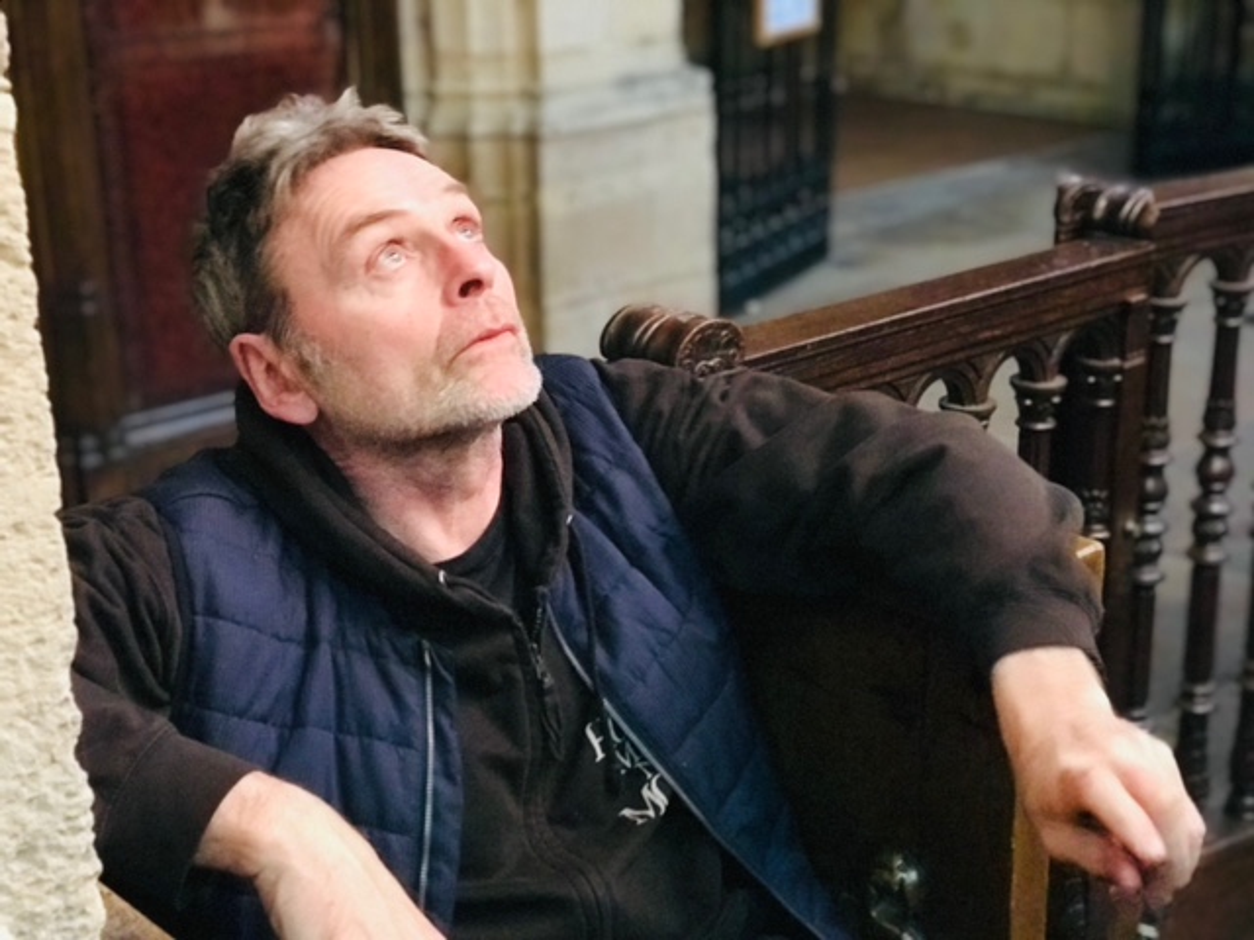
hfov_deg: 33.8
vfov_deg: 25.7
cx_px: 627
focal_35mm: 57
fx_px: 2065
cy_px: 470
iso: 1250
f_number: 2.8
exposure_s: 1/50
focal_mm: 6.6
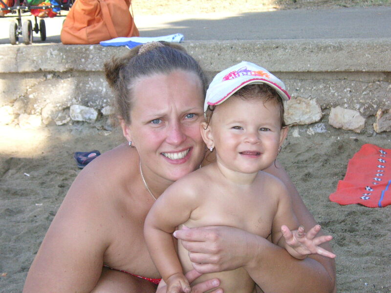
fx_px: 983
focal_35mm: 87
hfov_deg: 22.5
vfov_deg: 17.0
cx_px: 196
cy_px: 146
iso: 160
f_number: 4.7
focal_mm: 14.4
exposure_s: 1/350
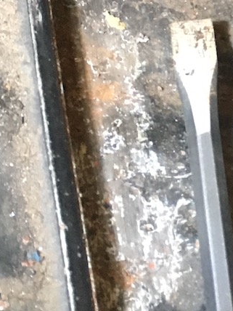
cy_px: -105
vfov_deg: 14.5
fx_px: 1167
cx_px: 417
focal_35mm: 130
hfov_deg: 10.7
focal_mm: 4.15
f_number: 2.2
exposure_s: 1/33
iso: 200
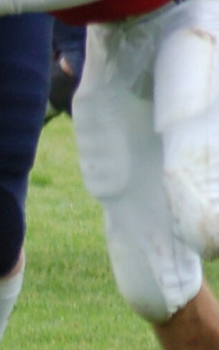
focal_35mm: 2019
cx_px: -44
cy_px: 56
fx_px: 19275
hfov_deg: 0.7
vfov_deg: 1.0
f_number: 5.6
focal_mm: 300
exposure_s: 1/500
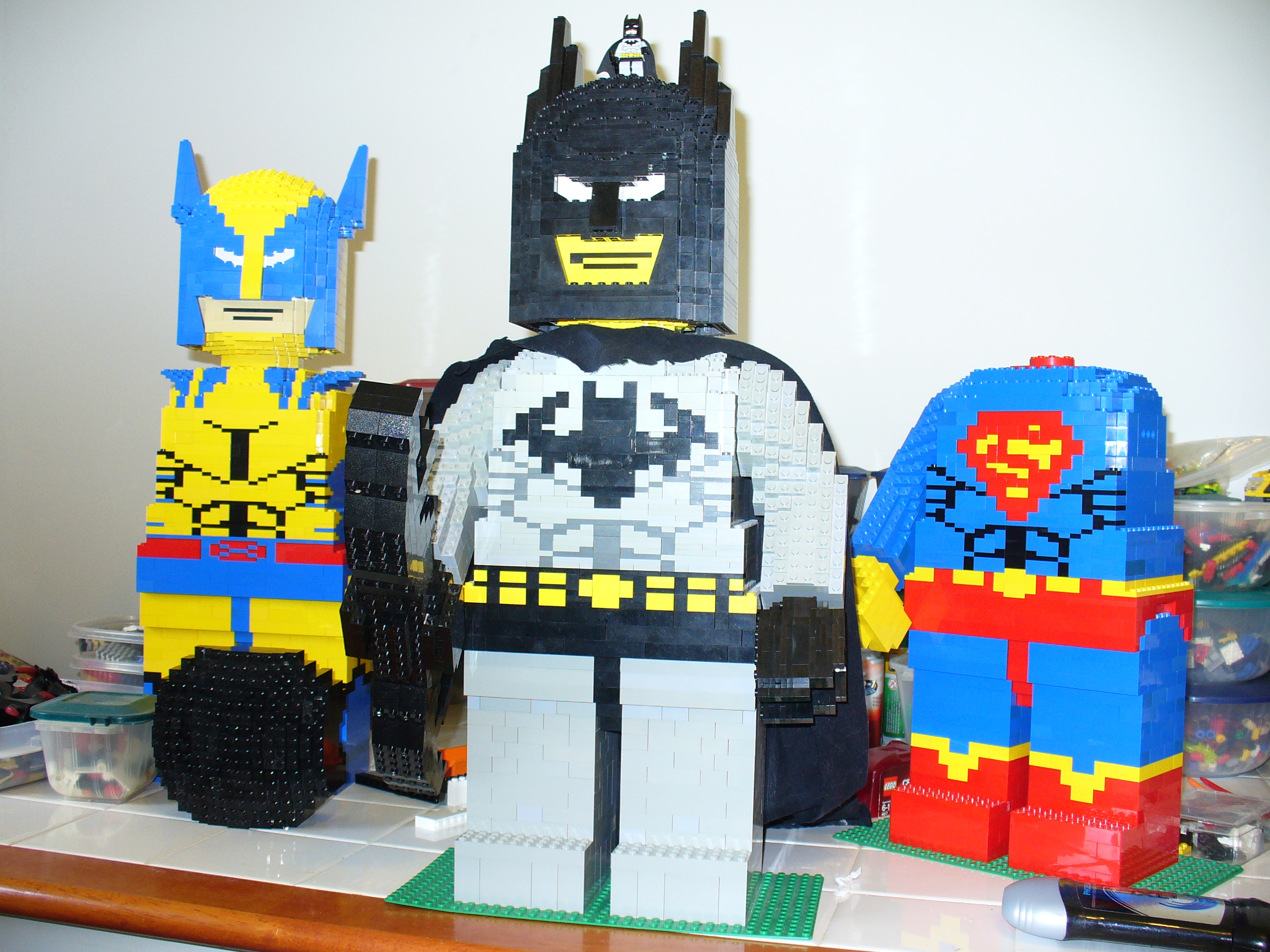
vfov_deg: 38.7
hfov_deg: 50.1
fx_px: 1357
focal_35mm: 37
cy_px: 476
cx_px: 635
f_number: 2.8
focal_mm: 6.1
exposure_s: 1/30
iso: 100
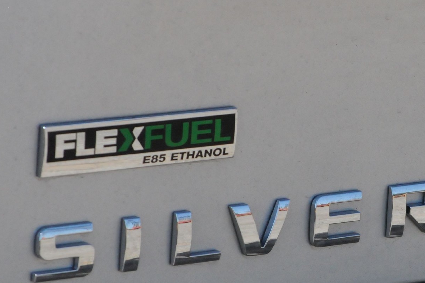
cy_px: 163
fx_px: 4942
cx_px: 365
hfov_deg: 4.9
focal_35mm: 419
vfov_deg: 3.3
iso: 2000
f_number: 10
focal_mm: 135
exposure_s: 1/3200
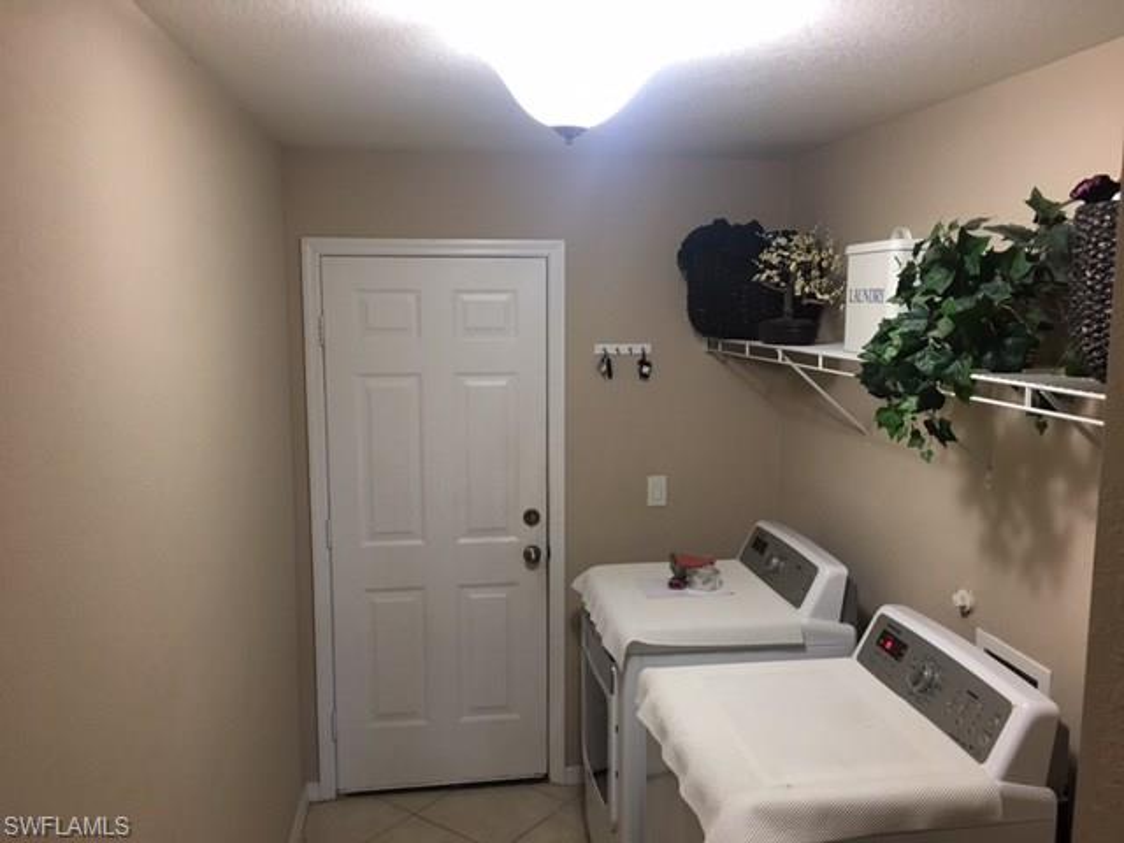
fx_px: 942
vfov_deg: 48.2
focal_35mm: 29
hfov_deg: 61.7
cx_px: 562
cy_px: 422
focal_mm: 4.15
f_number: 2.2
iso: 64
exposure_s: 1/15
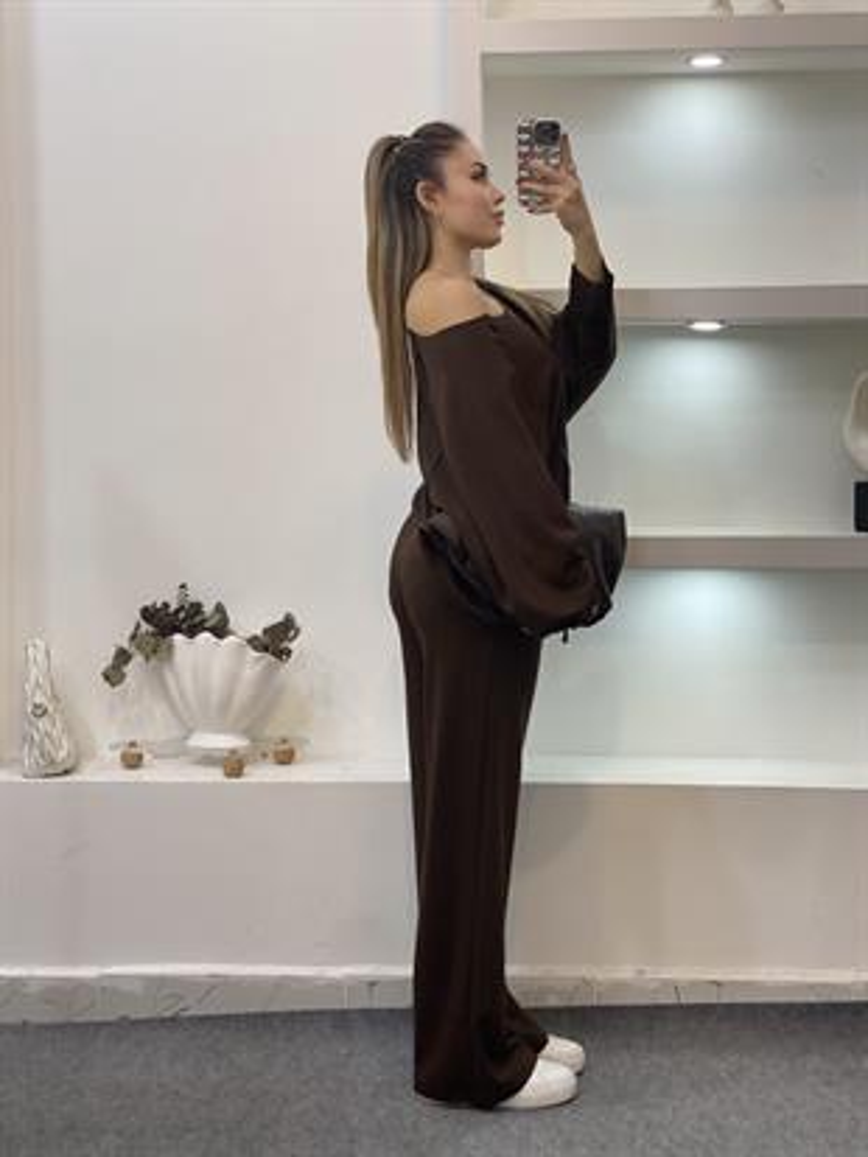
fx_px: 1738
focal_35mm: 52
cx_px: 434
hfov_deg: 28.0
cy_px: 578
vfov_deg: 36.8
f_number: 2
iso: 80
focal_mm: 6
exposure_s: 1/100
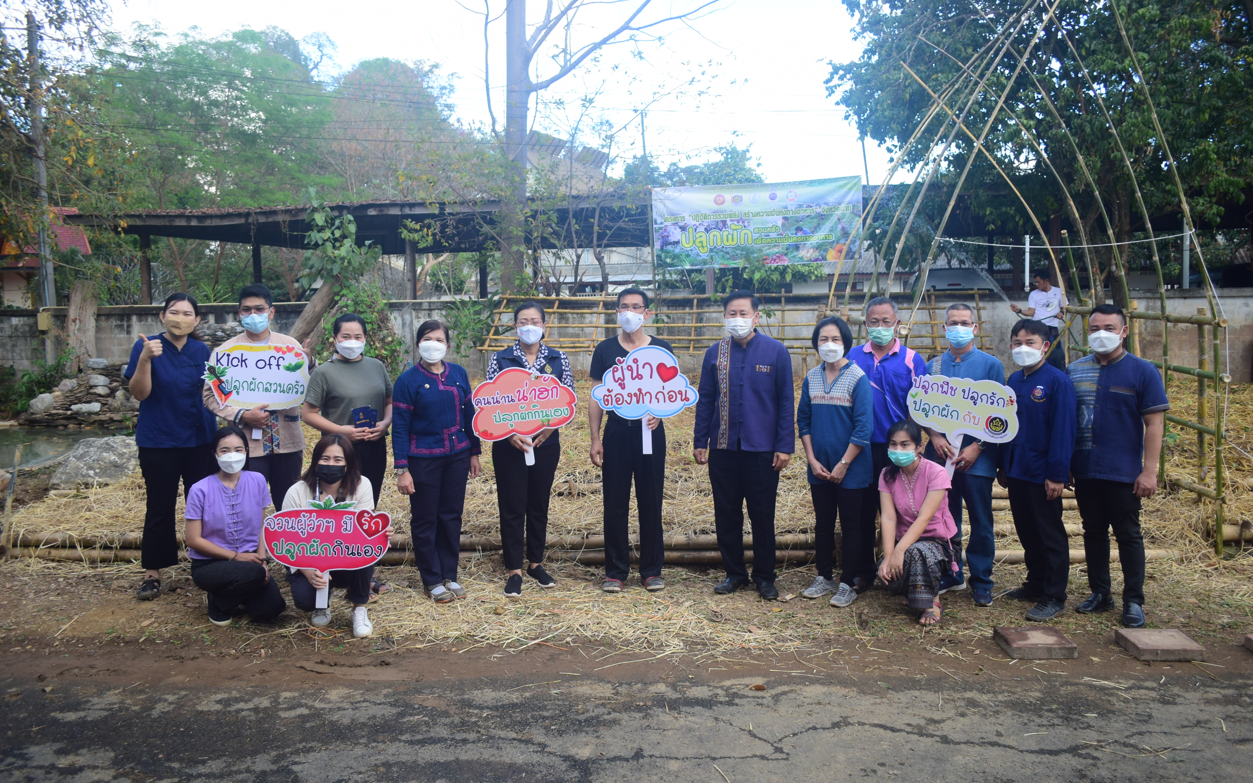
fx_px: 956
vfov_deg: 44.5
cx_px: 634
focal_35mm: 28
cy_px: 362
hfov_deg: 66.5
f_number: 3.5
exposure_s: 1/320
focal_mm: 18
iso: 250
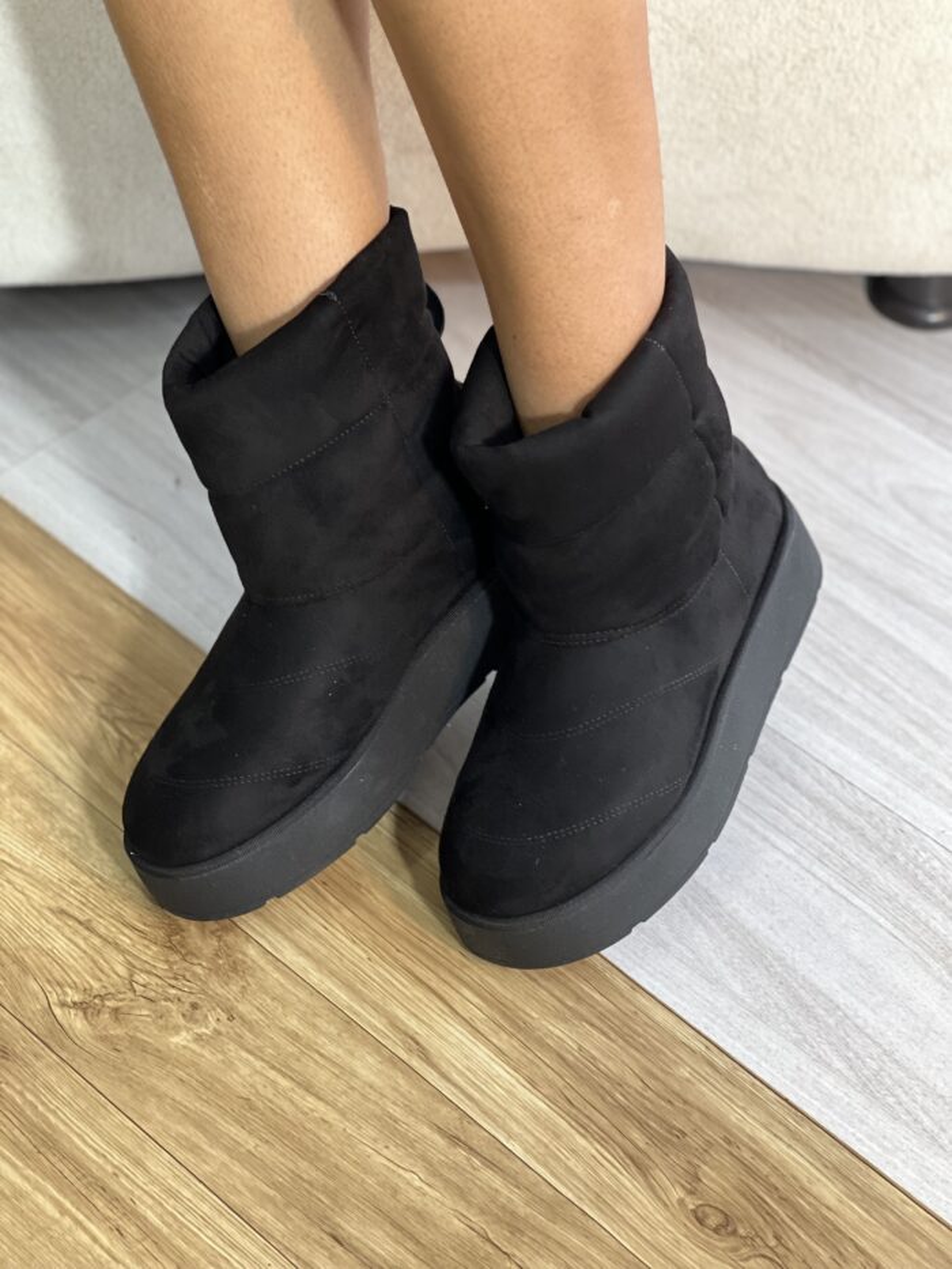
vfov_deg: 25.3
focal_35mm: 77
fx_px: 2823
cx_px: 476
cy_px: 634
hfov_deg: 19.1
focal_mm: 9
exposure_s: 1/40
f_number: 2.8
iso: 200
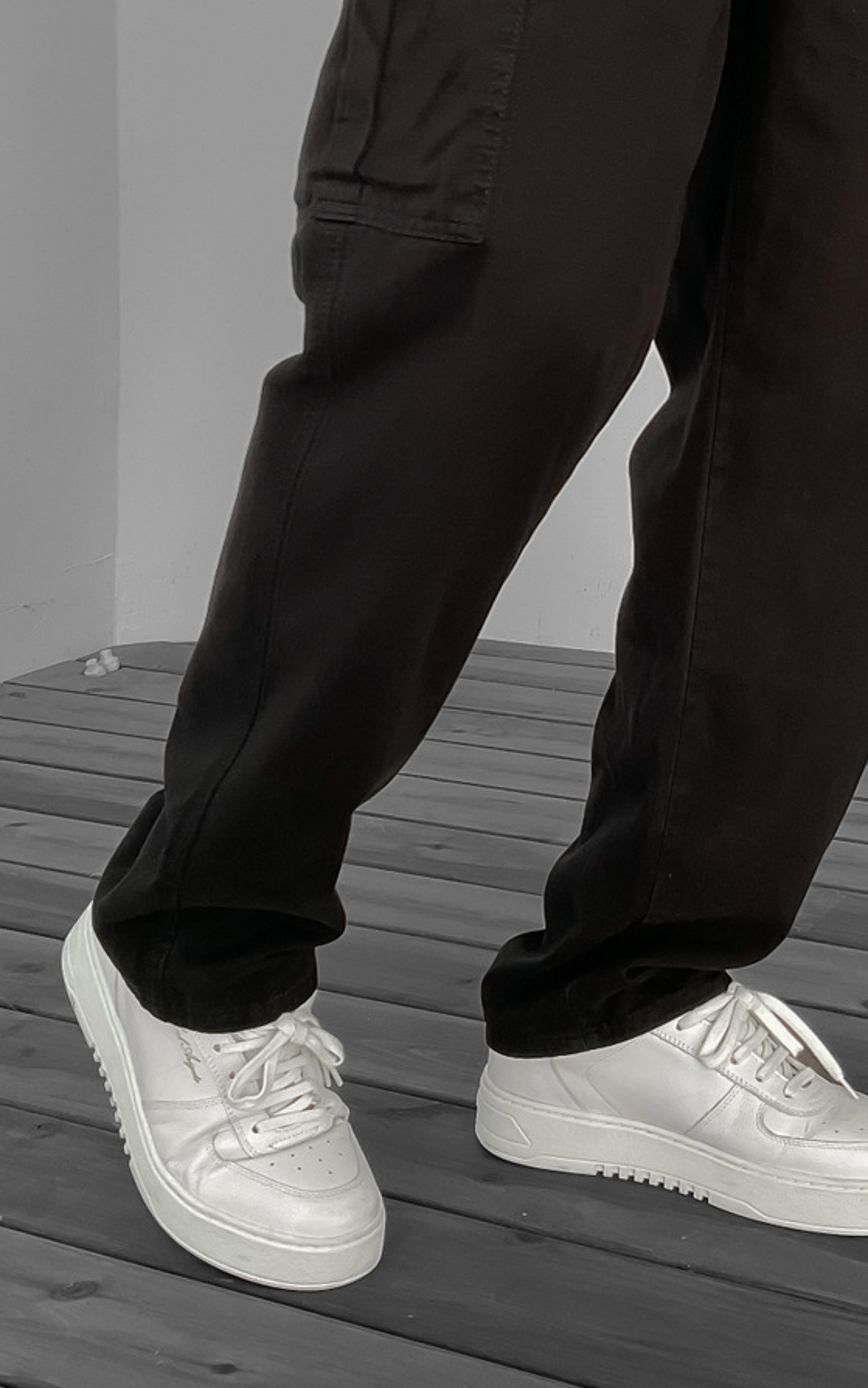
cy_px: 315
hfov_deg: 23.3
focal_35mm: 55
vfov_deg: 35.9
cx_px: 649
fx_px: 2081
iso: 50
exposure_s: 1/120
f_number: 1.8
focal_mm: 3
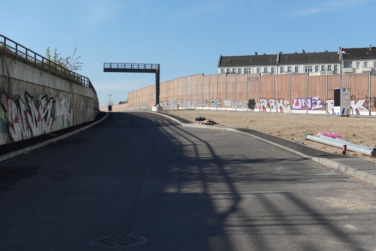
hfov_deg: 40.3
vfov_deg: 27.6
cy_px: 126
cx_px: 188
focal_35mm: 49
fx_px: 512
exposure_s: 1/500
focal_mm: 17.9
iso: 125
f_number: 5.6
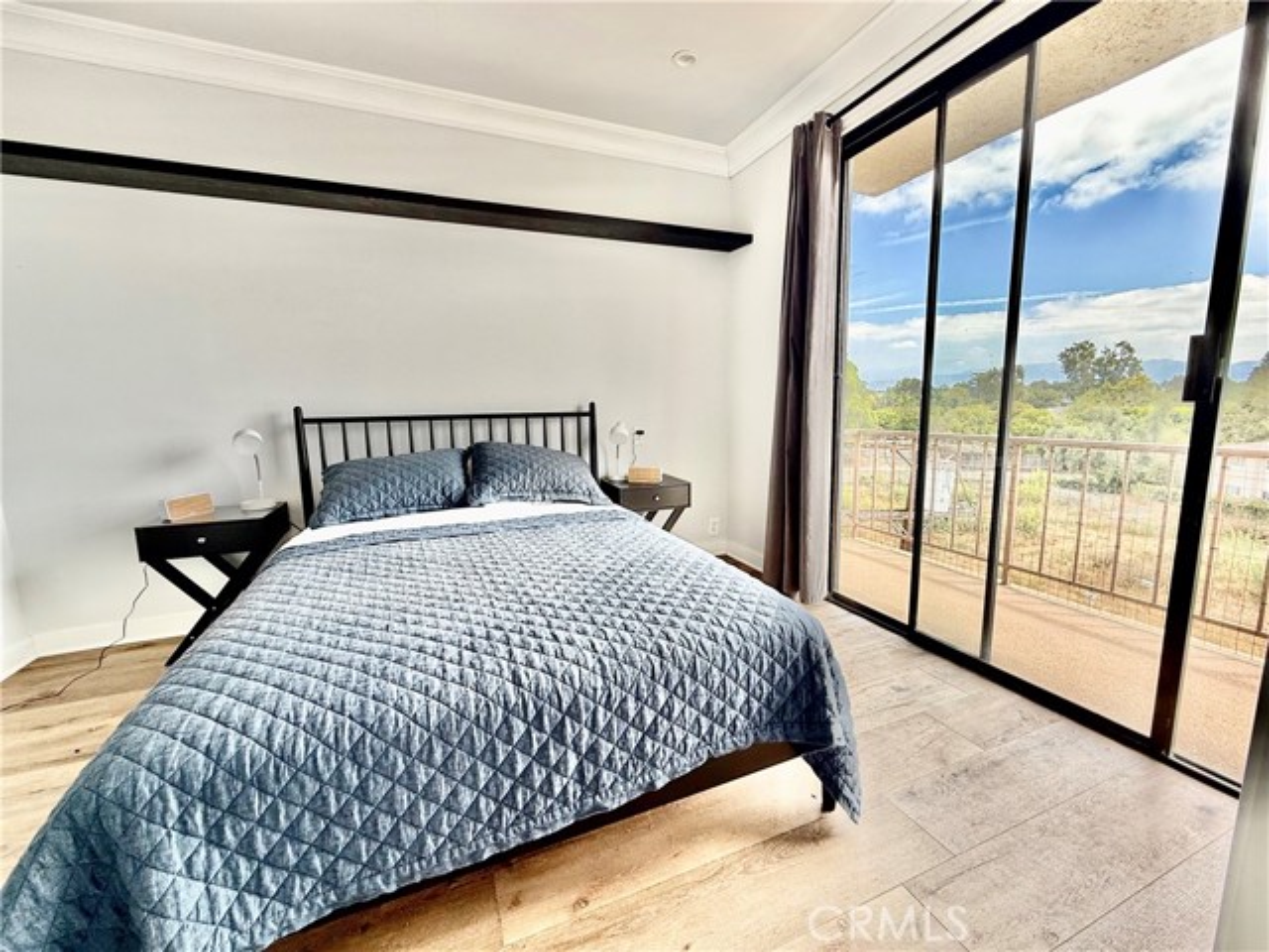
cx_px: 634
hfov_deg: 102.1
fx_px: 513
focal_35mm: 14
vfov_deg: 85.7
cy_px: 476
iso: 64
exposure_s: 1/205
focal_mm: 2.22
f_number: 2.2
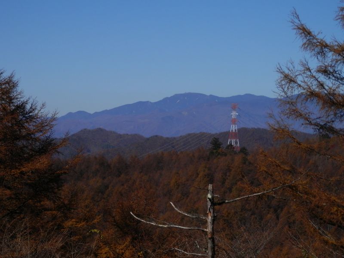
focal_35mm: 128
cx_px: 172
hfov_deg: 15.4
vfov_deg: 11.6
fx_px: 1272
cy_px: 129
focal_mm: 22.9
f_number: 14.9
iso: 100
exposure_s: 1/160
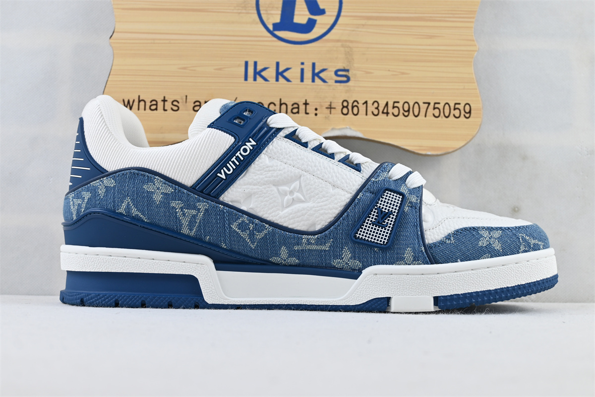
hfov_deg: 40.5
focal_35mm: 49
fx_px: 806
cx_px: 298
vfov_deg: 27.7
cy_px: 198
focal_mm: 32.5
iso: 100
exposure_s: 1/50
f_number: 5
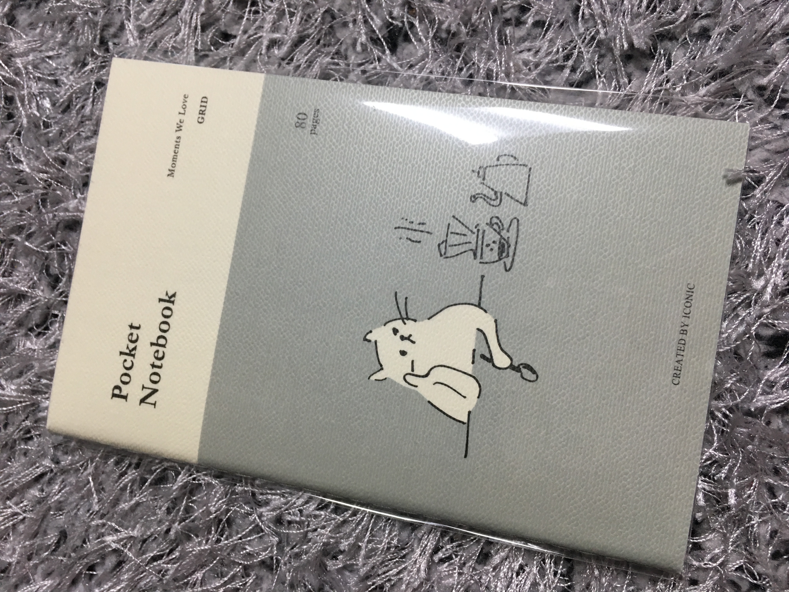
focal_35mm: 29
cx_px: 394
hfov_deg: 61.7
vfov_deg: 48.2
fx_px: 661
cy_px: 296
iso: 100
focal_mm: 4.15
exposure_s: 1/30
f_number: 2.2
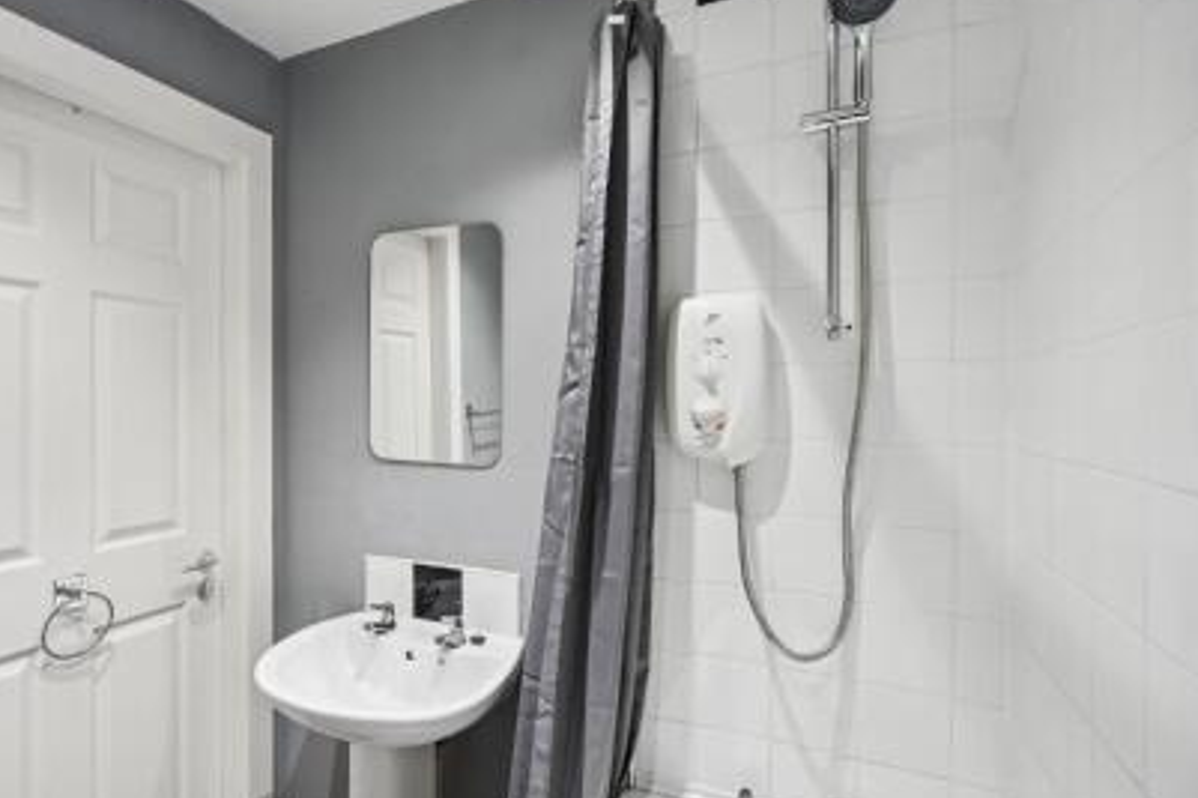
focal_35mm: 19
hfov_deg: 86.3
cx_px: 511
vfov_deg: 64.4
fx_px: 632
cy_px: 429
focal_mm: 16
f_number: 4
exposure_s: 1/60
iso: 800
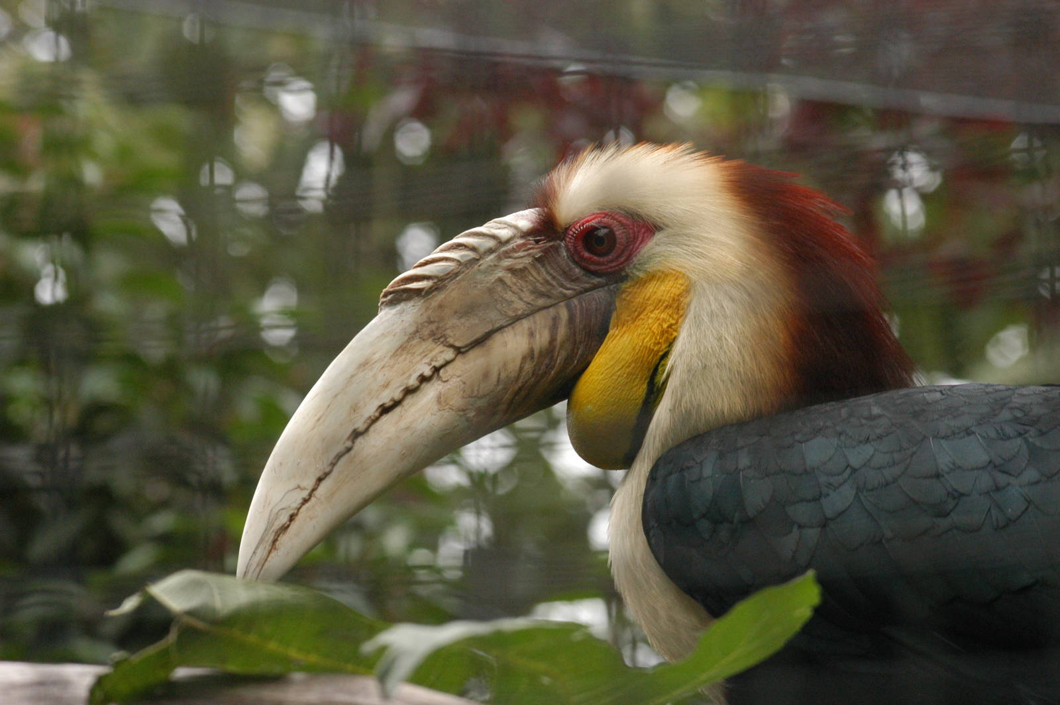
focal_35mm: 150
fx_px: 4413
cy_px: 352
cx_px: 530
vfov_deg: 9.1
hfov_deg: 13.7
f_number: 6.3
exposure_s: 1/500
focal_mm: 100
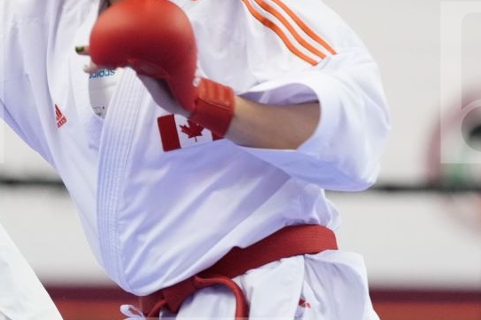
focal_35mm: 666
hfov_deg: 3.1
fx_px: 8893
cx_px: 222
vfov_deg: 2.1
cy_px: 83
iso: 3200
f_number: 2.8
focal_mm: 200
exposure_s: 1/1000
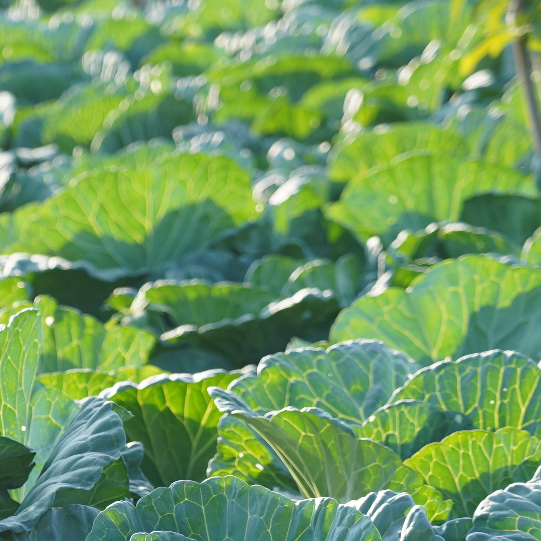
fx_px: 4049
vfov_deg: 7.6
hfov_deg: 7.6
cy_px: 517
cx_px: 92
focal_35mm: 229
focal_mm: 70
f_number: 4
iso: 100
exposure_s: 1/160
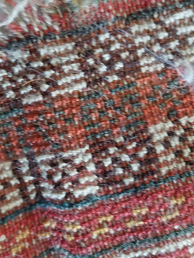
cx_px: 69
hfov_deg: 31.3
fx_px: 344
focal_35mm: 46
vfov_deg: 41.2
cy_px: 121
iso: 400
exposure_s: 1/33.3
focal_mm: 4
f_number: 1.8
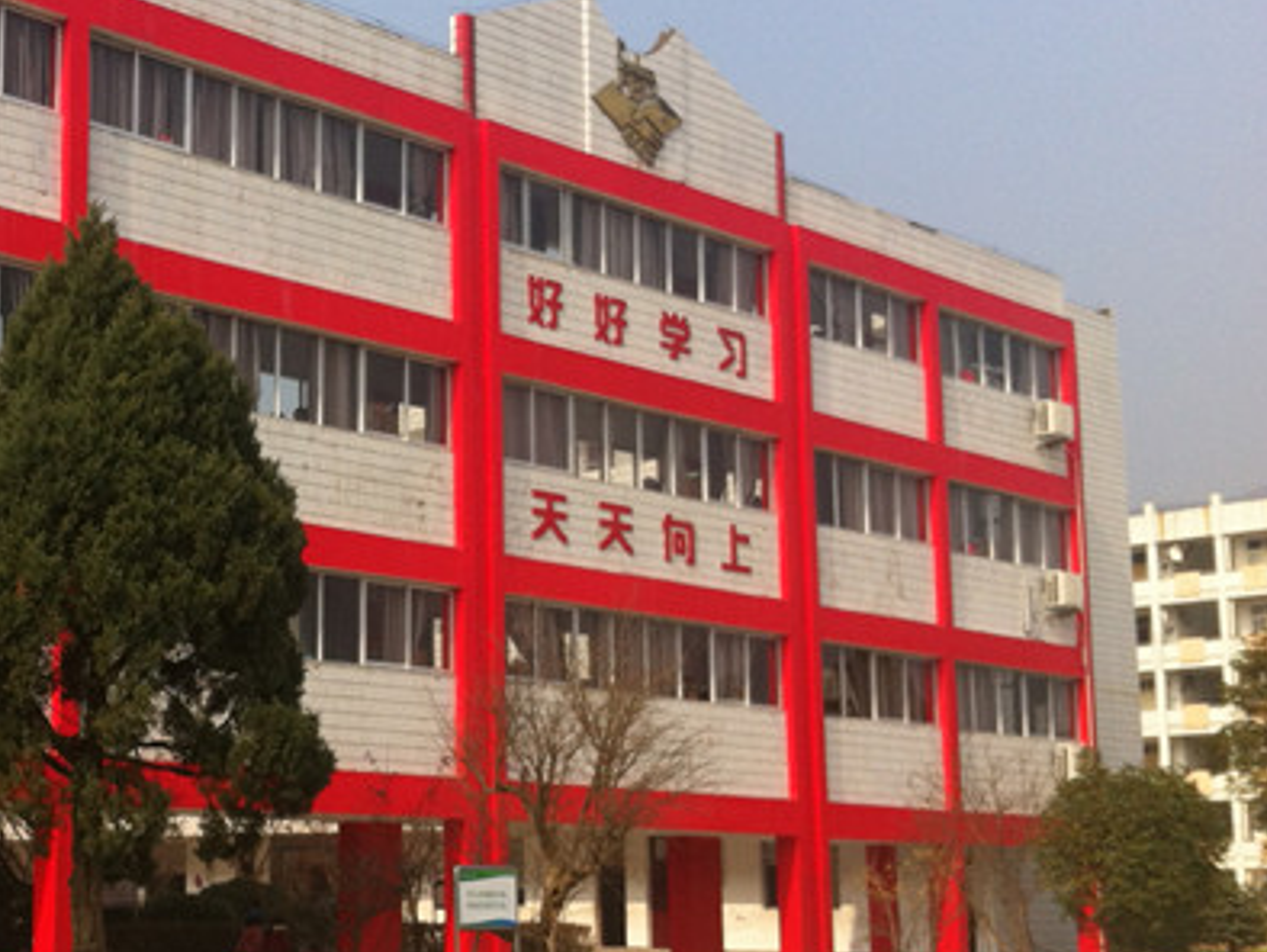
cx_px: 241
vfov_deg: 23.7
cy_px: 521
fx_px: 2271
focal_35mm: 62
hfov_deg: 30.4
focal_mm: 3.85
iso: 80
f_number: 2.8
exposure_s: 1/1312
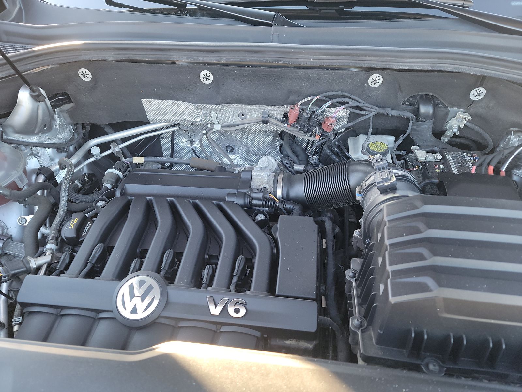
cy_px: 196
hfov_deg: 71.6
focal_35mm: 24
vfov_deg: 56.8
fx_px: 362
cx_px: 261
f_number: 1.8
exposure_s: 1/59
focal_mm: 6.7
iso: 240
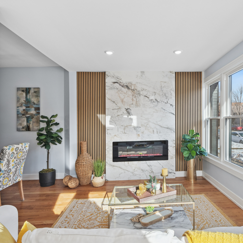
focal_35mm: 20
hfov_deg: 73.1
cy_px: 121
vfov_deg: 74.8
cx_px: 157
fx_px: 159
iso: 250
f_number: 8
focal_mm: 10
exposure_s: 1/160
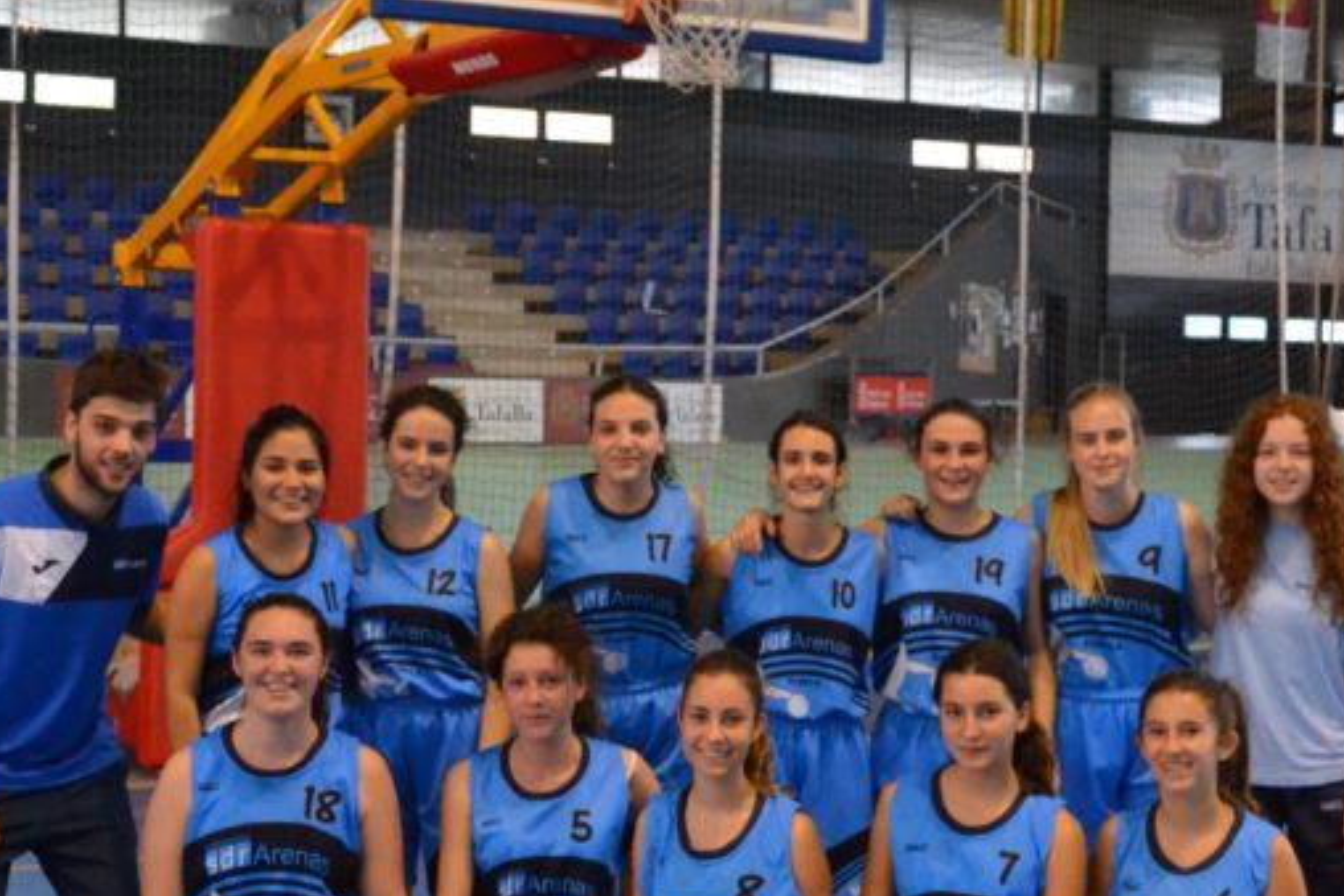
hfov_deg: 55.8
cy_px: 477
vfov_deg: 38.9
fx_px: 1270
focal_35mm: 34
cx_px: 685
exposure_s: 1/250
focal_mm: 18
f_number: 3.5
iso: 3200
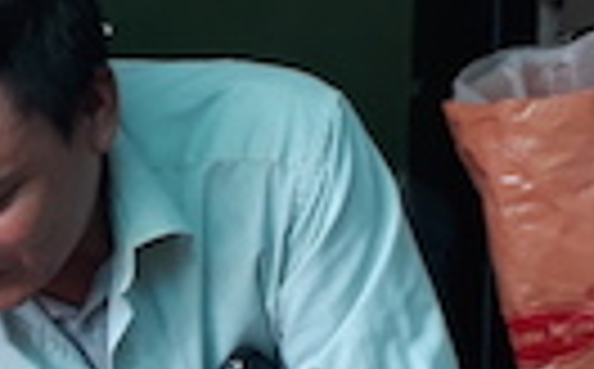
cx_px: -302
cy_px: 270
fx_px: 2246
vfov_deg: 9.4
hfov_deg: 14.1
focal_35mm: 139
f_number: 1.9
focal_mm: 3.6
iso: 64
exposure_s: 1/33
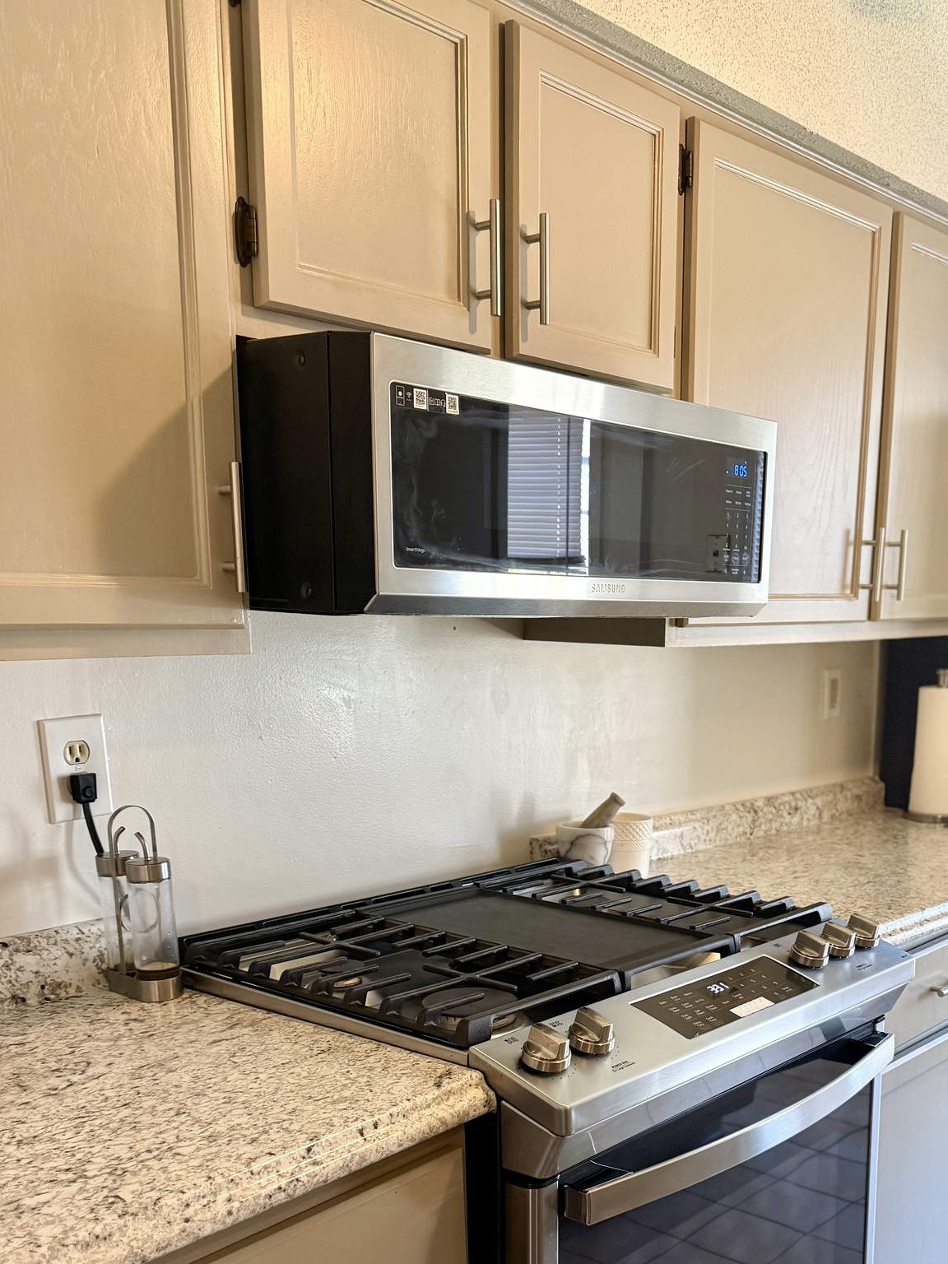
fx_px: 1315
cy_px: 890
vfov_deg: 50.0
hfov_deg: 39.2
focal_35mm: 36
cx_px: 639
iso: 200
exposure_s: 1/60
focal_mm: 6.76
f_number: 1.78
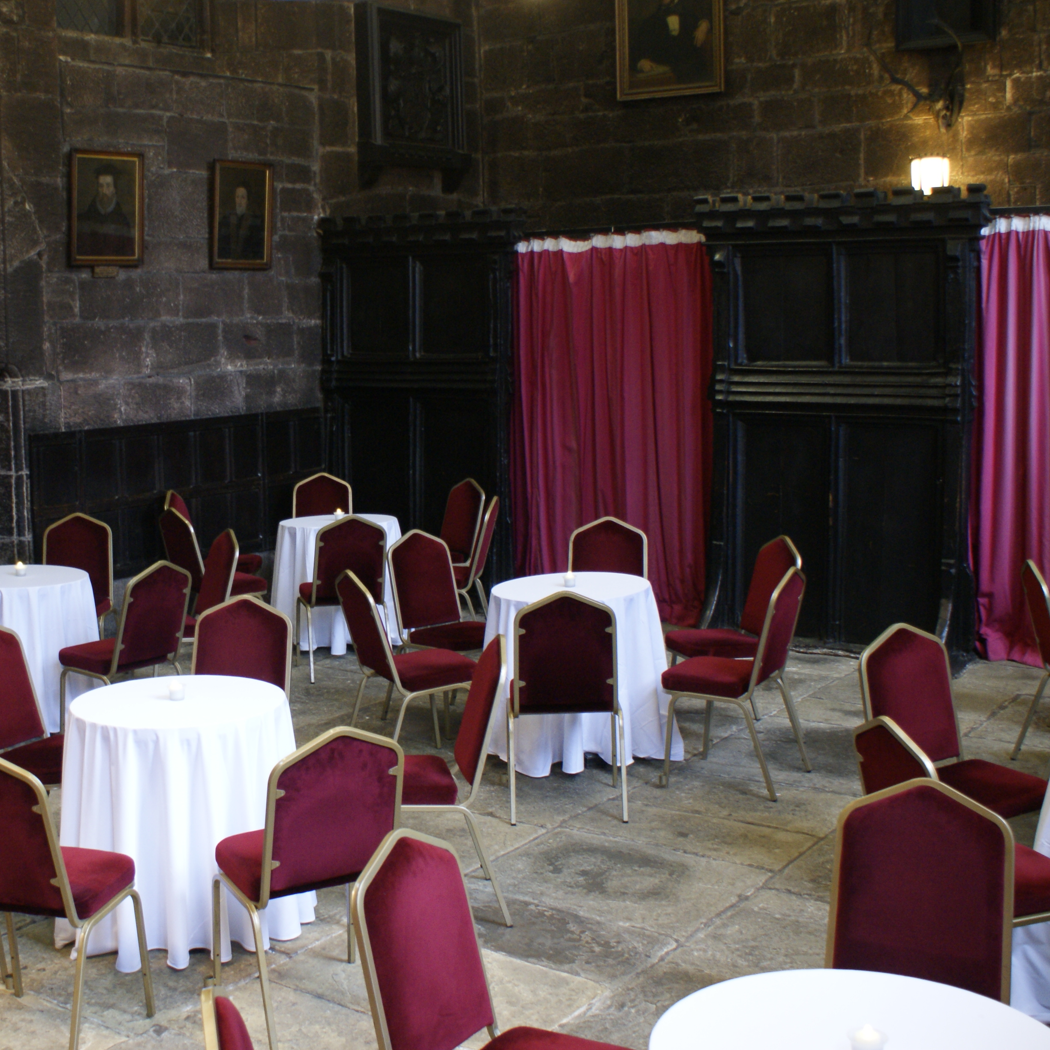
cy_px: 473
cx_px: 350
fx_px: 1476
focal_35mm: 43
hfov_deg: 38.7
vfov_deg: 39.1
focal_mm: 18
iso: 400
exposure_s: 1/10
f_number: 3.5
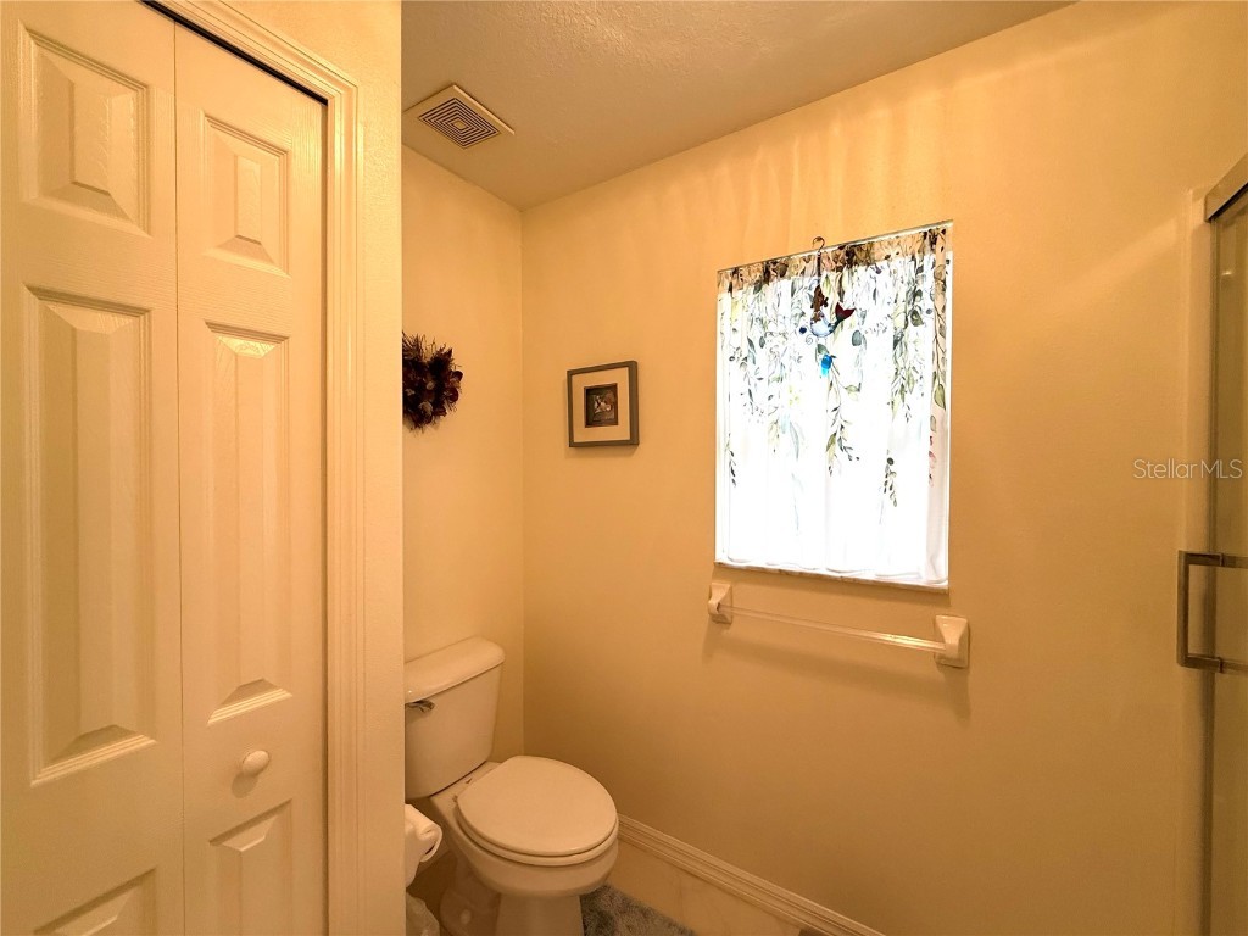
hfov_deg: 102.1
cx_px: 624
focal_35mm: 14
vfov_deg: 85.7
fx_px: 505
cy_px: 468
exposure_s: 1/120
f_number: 2.2
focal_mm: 2.22
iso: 125
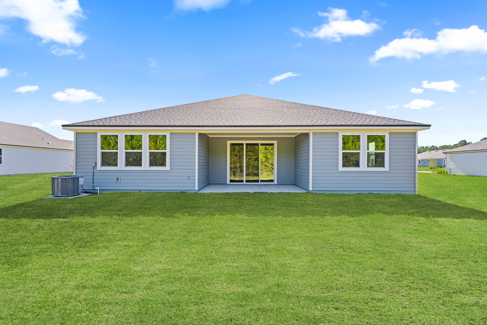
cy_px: 162
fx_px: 210
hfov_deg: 98.5
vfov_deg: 75.5
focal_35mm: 16
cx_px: 244
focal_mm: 15.5
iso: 250
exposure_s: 1/100
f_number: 9
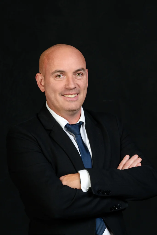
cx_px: 78
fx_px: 1079
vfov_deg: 12.5
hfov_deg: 8.3
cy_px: 118
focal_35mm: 165
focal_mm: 165
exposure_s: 1/160
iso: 400
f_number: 10
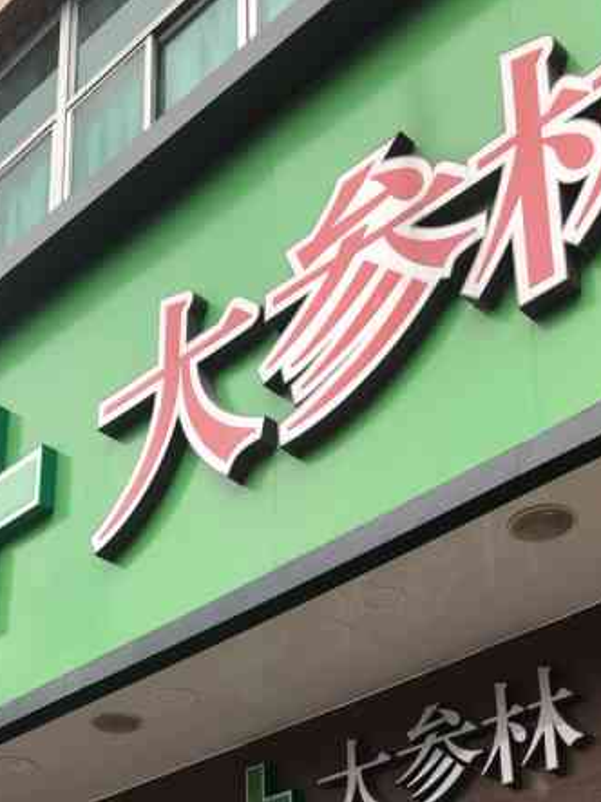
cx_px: 418
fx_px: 1366
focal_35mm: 59
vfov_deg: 30.0
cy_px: 837
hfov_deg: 24.6
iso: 20
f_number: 1.8
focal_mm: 3.99
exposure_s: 1/368
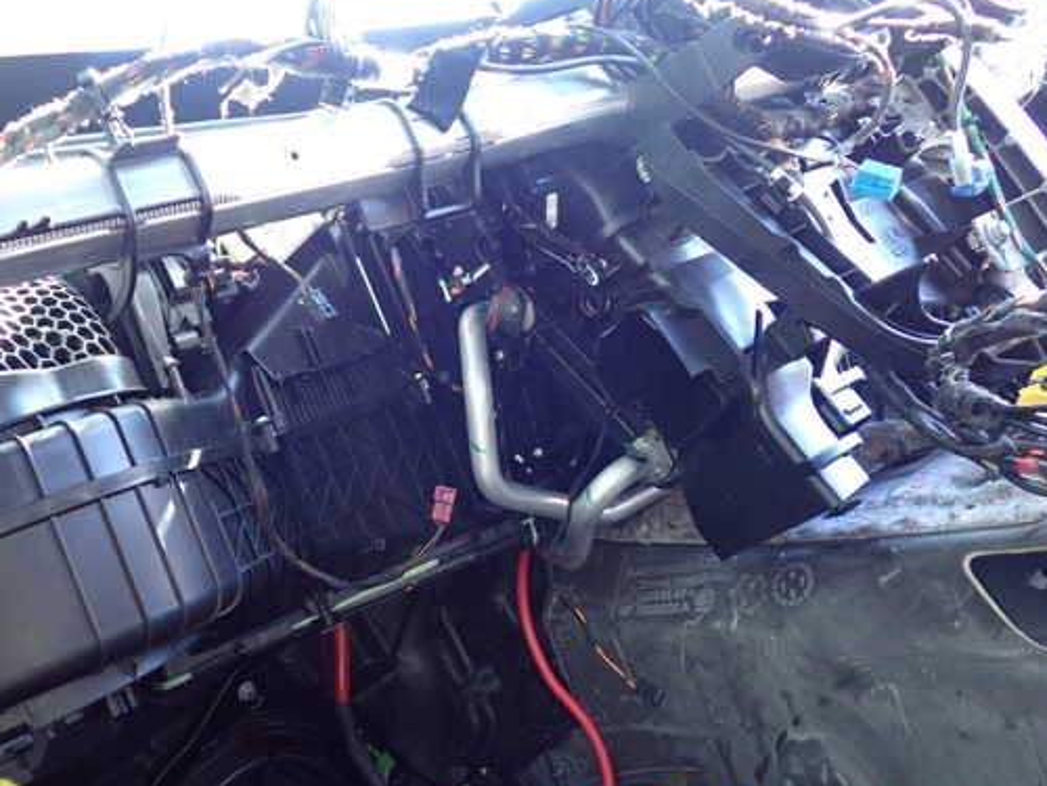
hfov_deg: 51.1
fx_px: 1089
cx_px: 427
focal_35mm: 36
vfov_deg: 39.6
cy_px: 373
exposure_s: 1/125
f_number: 2.3
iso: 640
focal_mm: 5.4
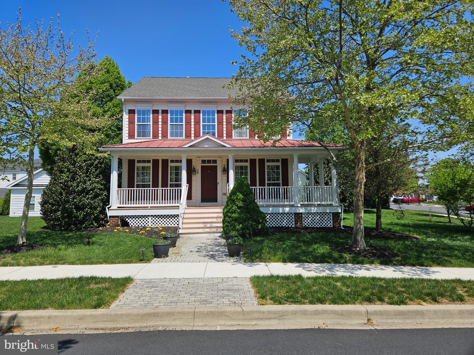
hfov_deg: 73.9
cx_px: 237
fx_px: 315
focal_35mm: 23
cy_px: 178
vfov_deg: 58.9
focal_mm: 5.4
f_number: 1.8
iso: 25
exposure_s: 1/2384
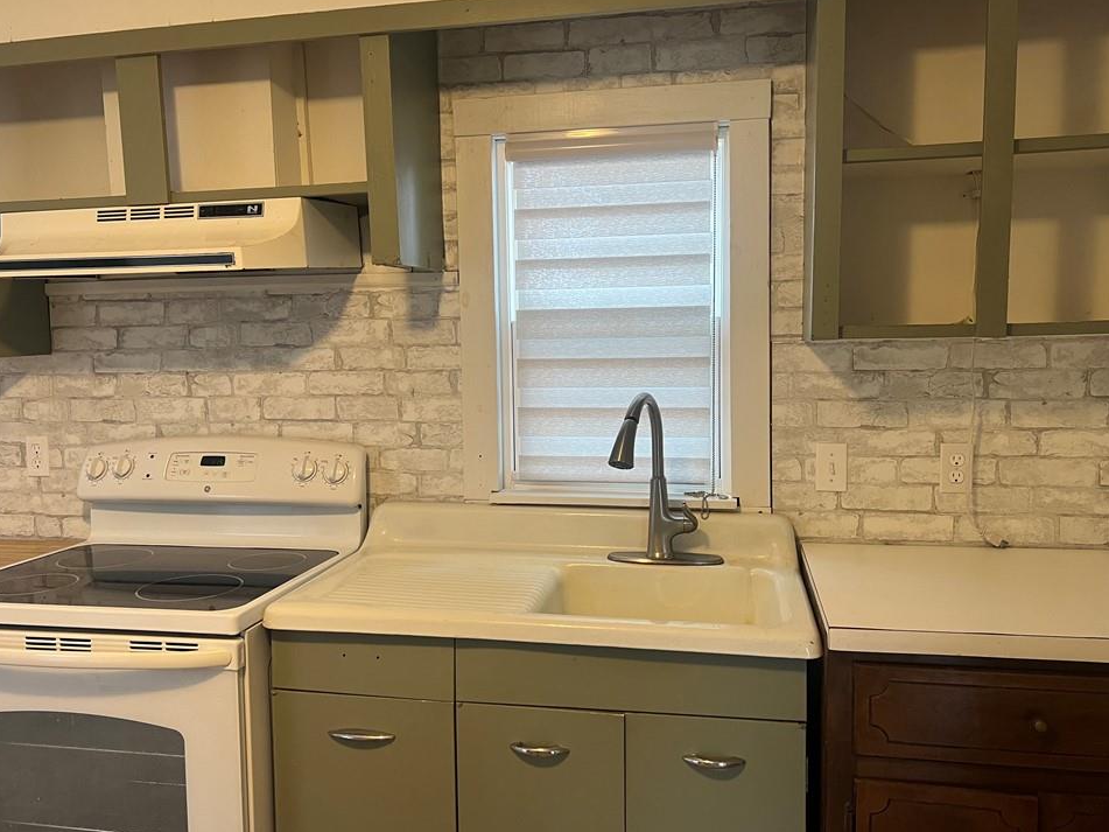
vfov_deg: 49.7
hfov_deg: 63.5
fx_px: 897
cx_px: 553
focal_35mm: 28
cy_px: 405
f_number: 1.5
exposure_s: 1/60
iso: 125
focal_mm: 5.7
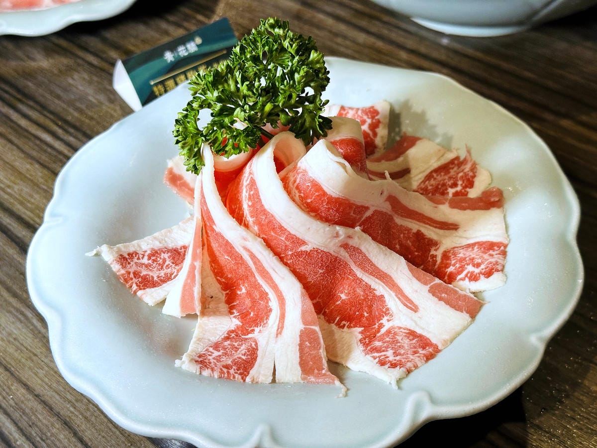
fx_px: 828
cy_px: 224
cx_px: 298
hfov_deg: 39.7
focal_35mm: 48
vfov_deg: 30.3
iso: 80
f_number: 1.78
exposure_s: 1/79
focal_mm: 6.86
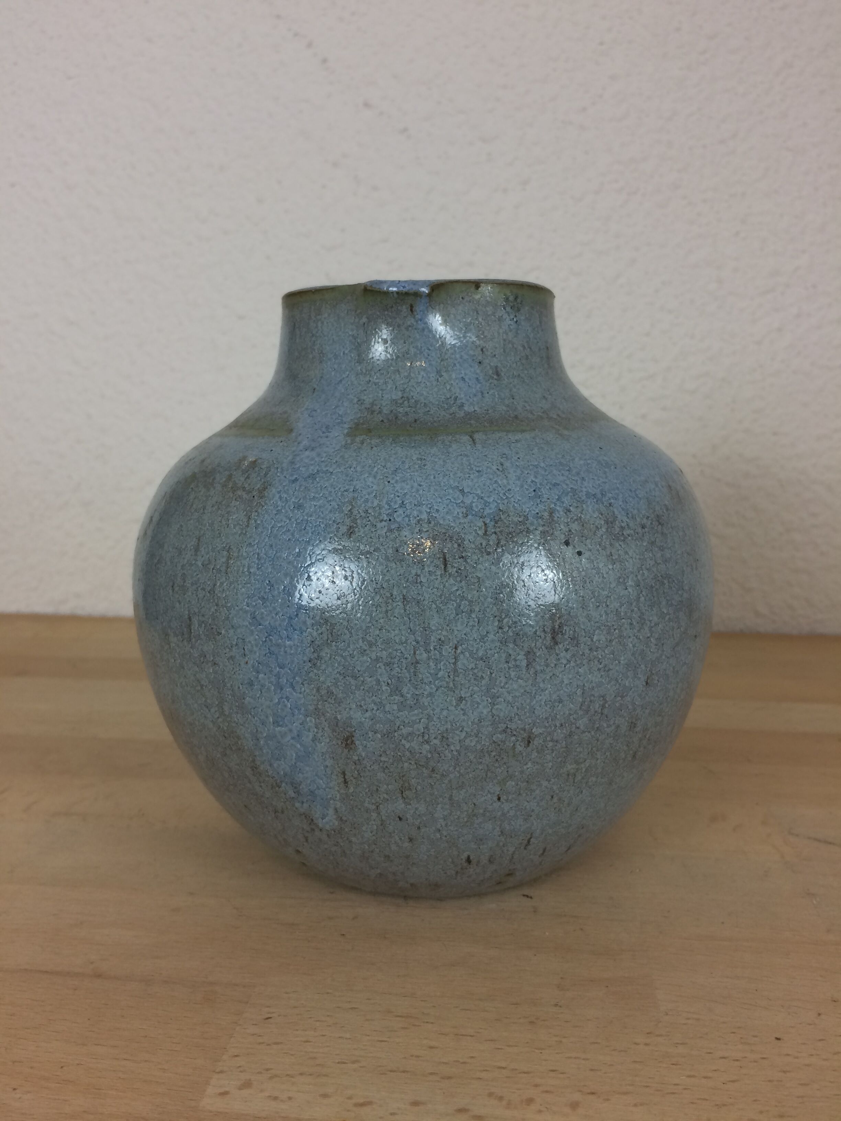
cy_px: 560
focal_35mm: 29
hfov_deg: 48.2
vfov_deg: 61.7
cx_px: 420
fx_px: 939
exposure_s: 1/33
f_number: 2.2
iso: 40
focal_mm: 4.15
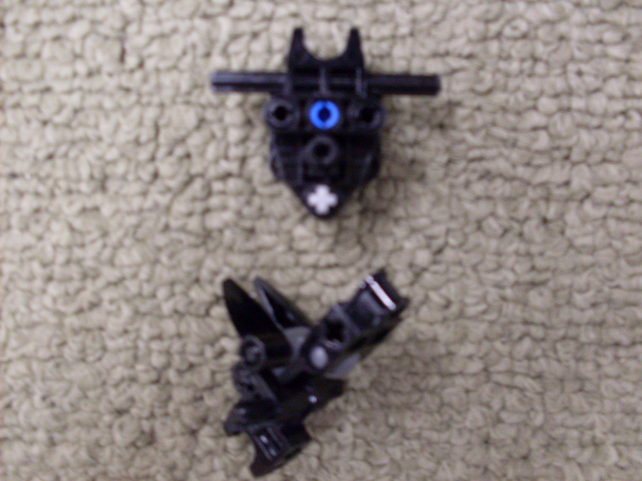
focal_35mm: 38
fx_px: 705
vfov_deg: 37.7
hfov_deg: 49.0
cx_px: 321
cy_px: 240
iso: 200
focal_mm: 6.3
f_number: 2.8
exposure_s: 1/8
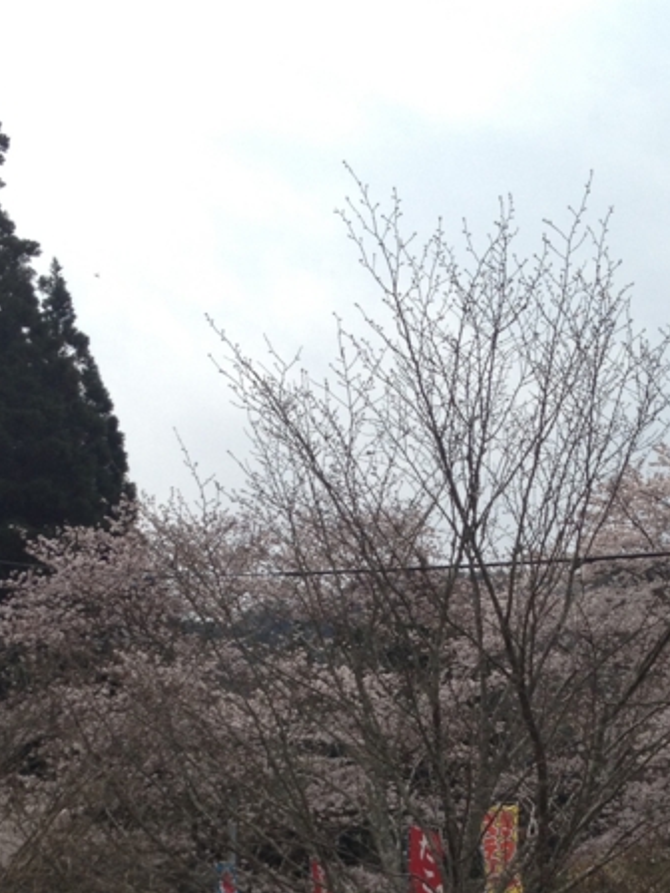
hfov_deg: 18.4
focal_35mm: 80
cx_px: 373
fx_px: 2065
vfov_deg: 23.4
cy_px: 899
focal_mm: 4.28
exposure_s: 1/2304
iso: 50
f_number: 2.4
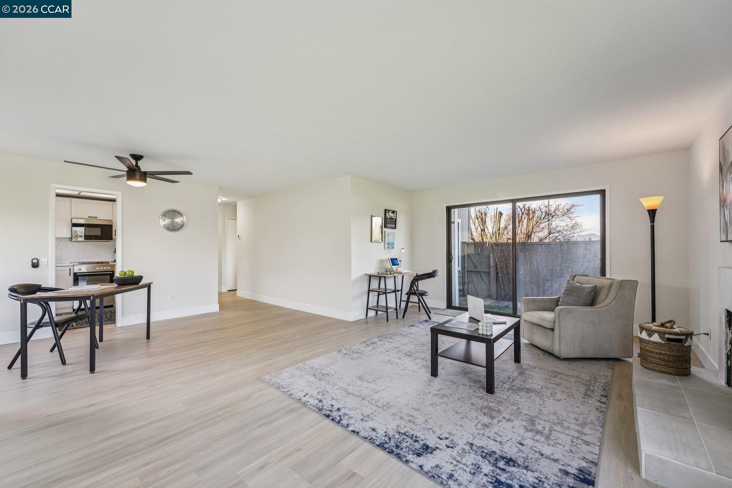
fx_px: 285
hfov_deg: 104.3
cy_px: 244
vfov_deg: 81.2
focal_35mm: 14
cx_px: 366
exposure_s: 1/100
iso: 640
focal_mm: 14
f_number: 8
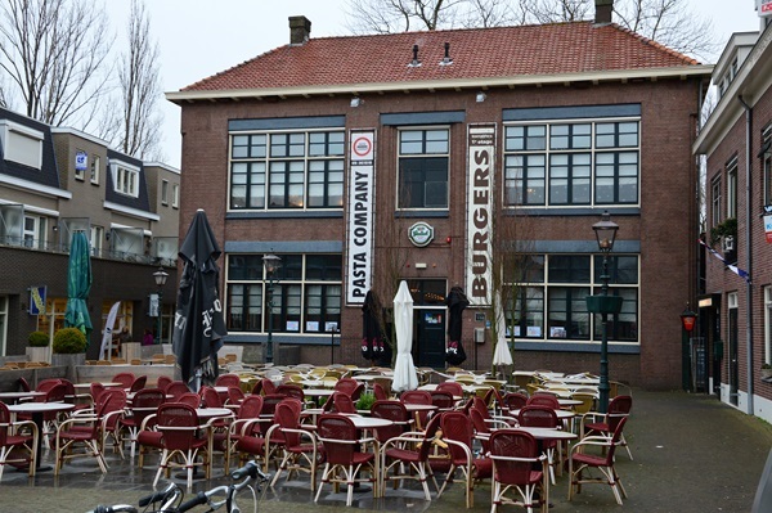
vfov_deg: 31.8
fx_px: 900
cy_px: 256
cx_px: 386
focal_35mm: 42
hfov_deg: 46.4
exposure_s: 1/160
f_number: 7.1
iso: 800
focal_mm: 28
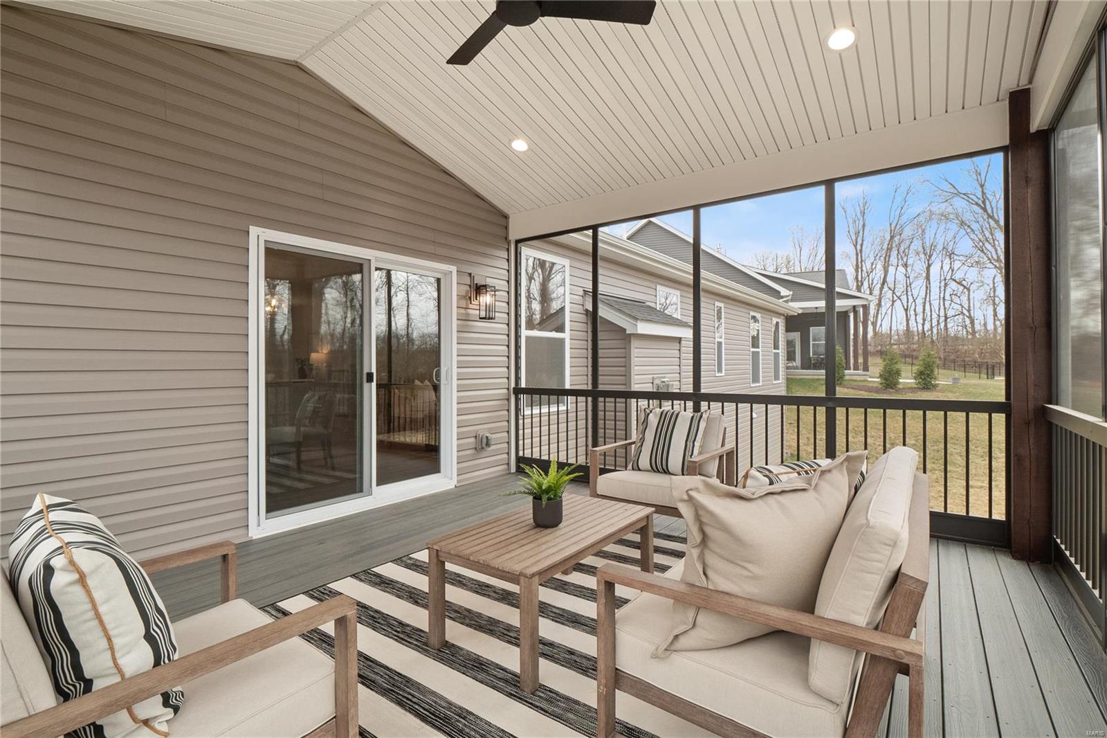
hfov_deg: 96.7
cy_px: 369
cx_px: 554
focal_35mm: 16
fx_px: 492
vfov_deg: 73.7
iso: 400
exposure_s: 1/60
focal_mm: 8
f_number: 8
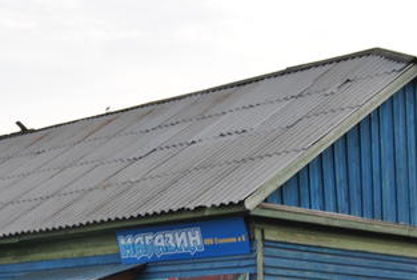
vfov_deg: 13.9
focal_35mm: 98
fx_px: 1137
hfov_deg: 20.5
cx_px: 73
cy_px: 240
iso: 160
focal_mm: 32
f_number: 5.6
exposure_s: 1/125
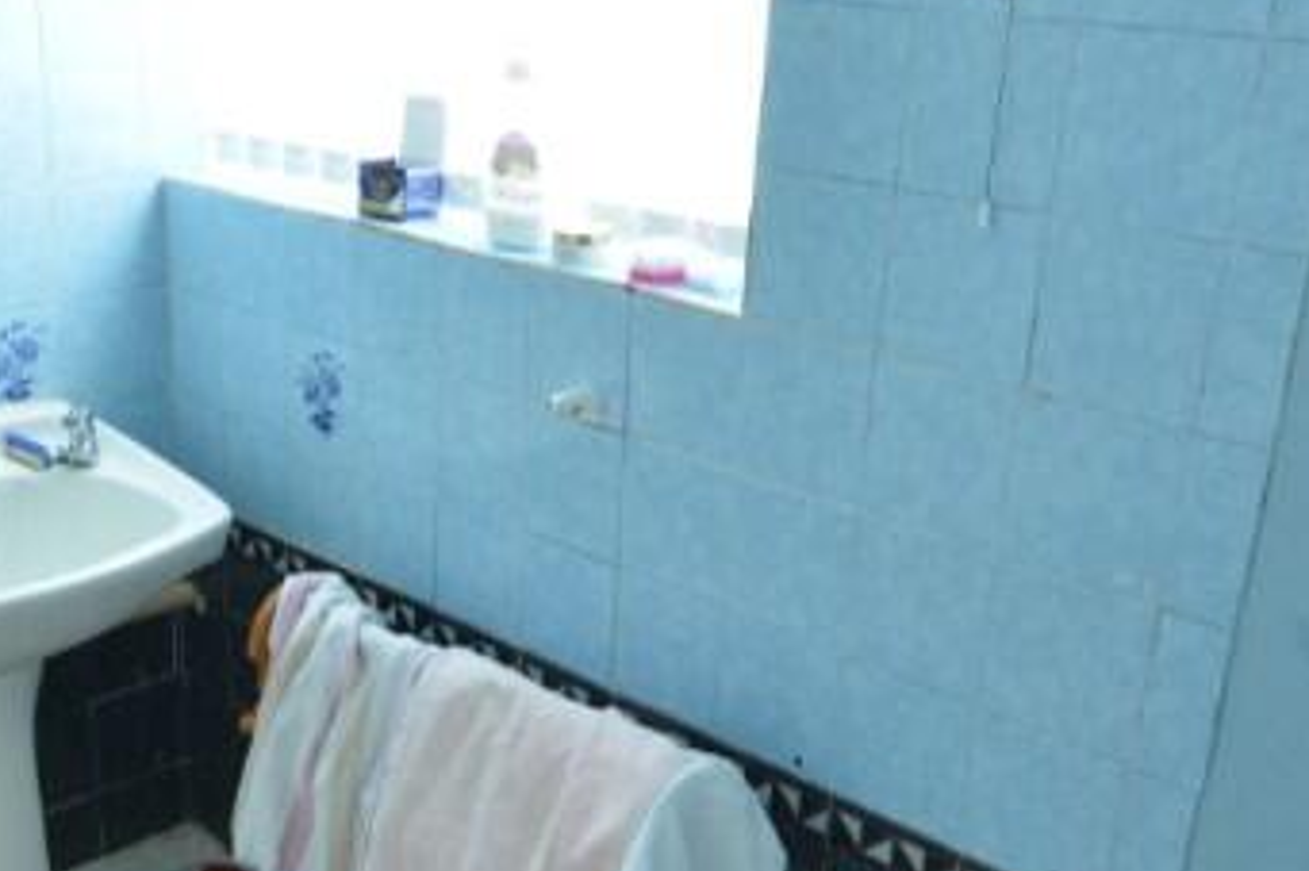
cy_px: 583
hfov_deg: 43.2
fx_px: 1635
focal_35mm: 45
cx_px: 468
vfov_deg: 29.6
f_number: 8
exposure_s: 1/6
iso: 400
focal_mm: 10
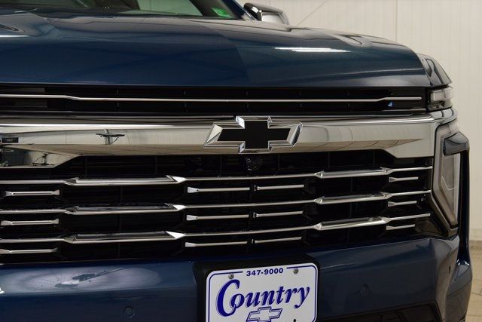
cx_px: 241
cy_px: 161
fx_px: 1045
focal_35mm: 78
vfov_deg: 17.5
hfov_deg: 26.0
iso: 1600
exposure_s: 1/60
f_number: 7.1
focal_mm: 52
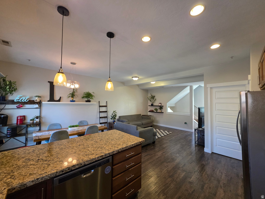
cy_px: 100
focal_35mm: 13
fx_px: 100
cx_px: 132
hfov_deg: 106.2
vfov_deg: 89.9
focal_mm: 2.2
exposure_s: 1/120
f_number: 1.9
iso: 250
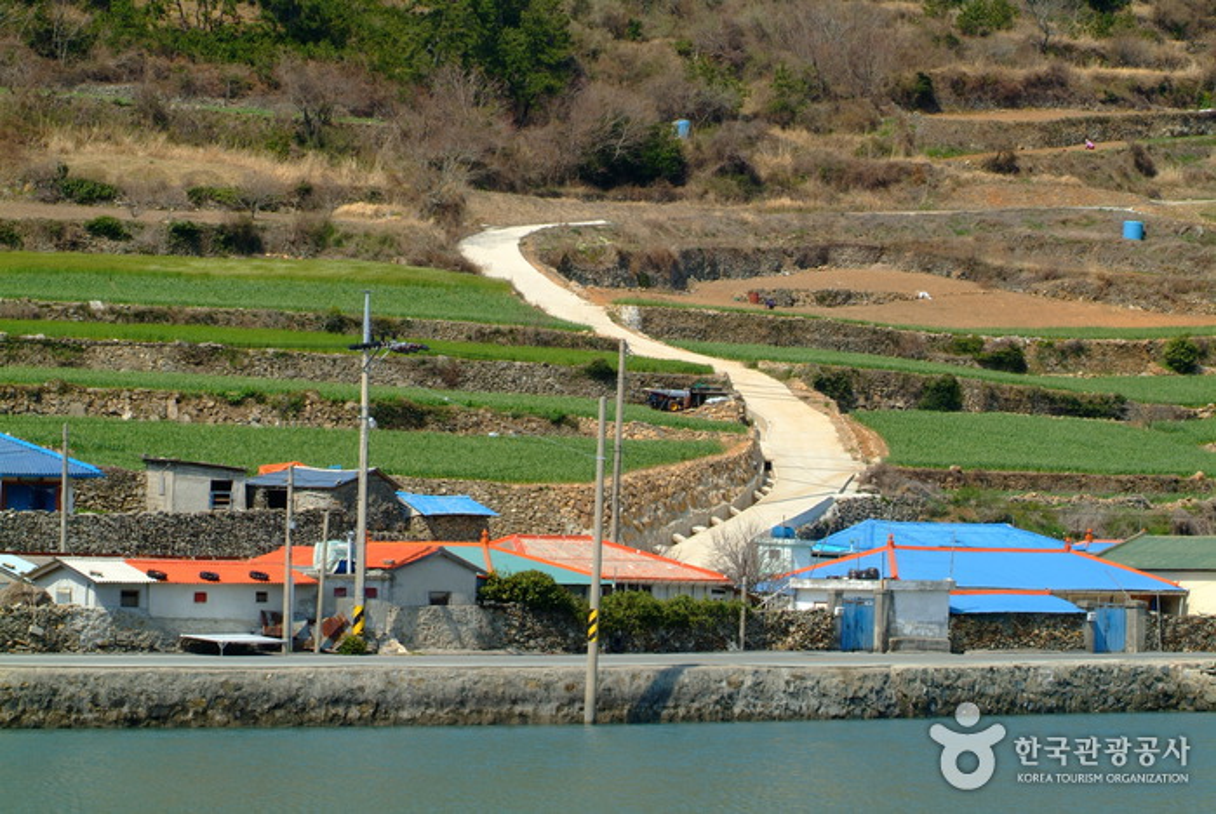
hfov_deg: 17.0
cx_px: 608
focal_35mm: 120
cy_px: 407
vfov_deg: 11.5
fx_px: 4058
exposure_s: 1/60
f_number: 16
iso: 160
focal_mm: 80
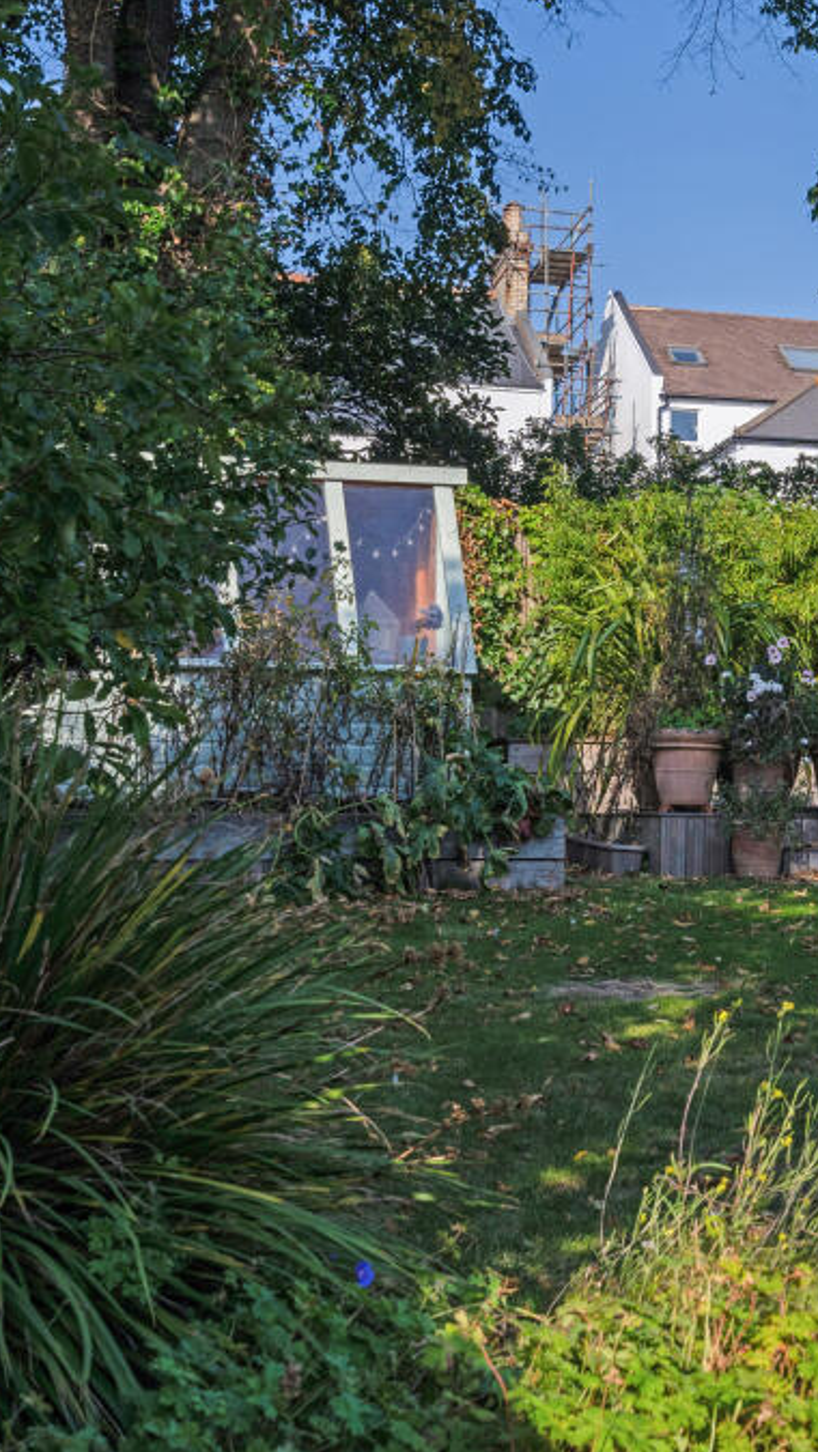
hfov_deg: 21.3
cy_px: 728
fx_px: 2081
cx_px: 863
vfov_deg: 38.5
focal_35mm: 54
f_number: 10
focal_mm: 34
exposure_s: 1/640
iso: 500
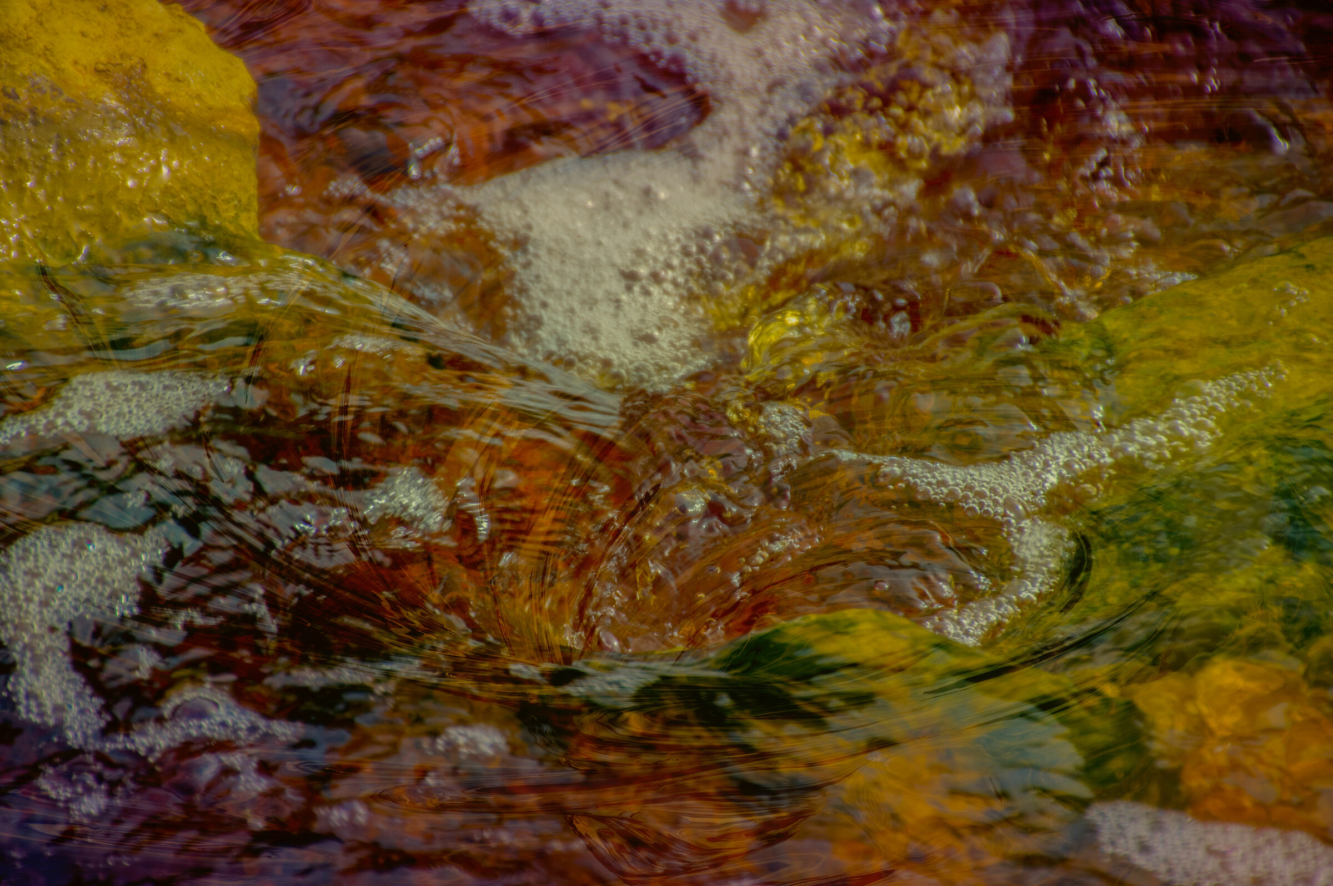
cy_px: 443
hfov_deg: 5.1
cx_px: 666
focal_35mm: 405
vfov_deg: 3.4
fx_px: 14984
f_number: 6.3
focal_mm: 270
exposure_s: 1/250
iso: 200
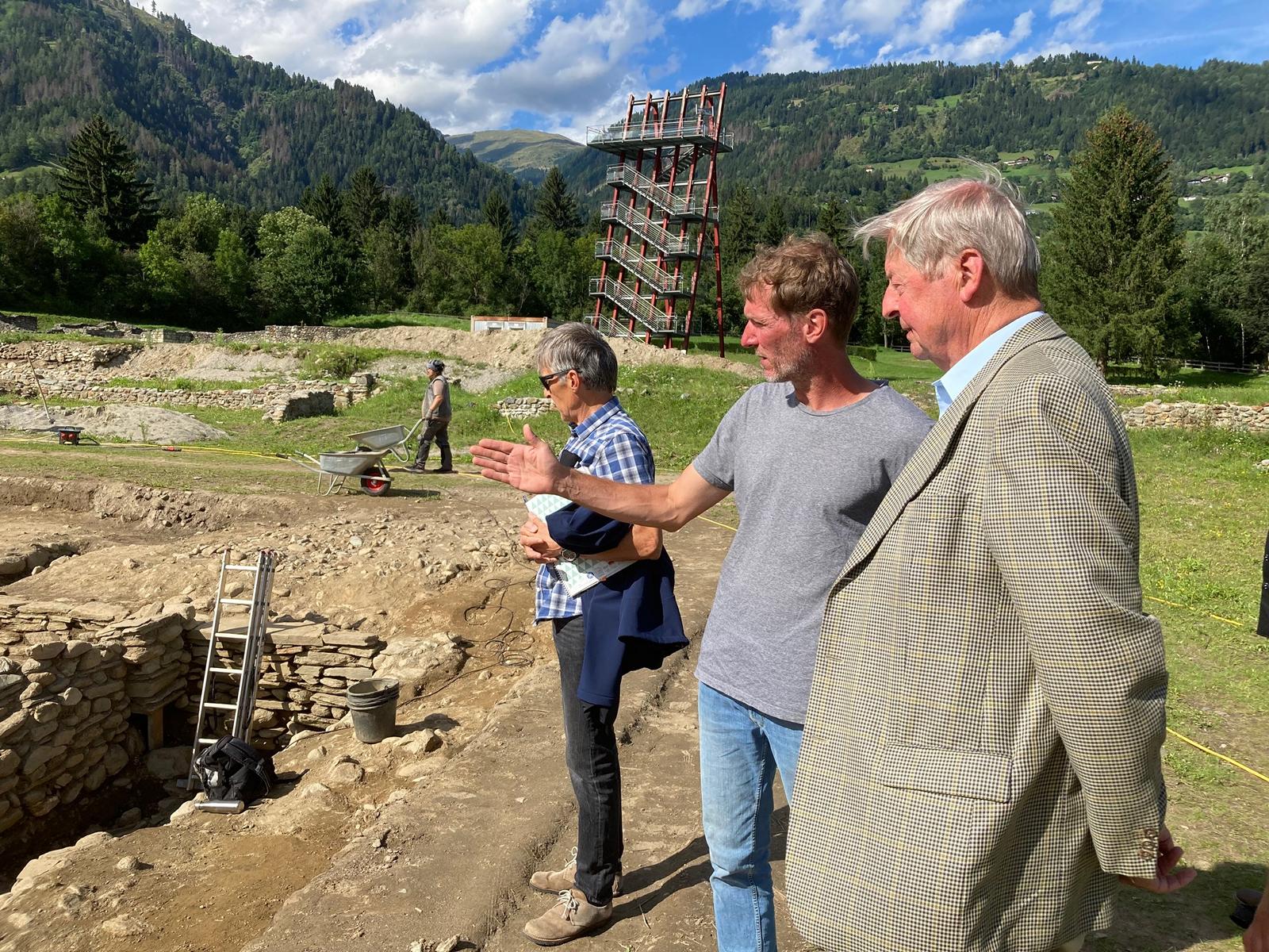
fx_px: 1026
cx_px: 634
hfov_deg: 63.4
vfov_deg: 49.7
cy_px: 476
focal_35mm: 28
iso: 20
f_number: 1.8
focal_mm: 3.99
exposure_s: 1/1675
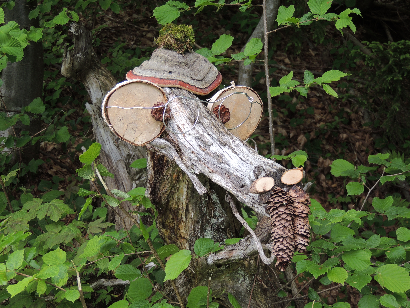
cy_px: 154
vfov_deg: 17.4
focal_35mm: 85
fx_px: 1007
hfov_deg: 23.0
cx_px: 205
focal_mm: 15.1
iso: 100
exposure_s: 1/100
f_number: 4
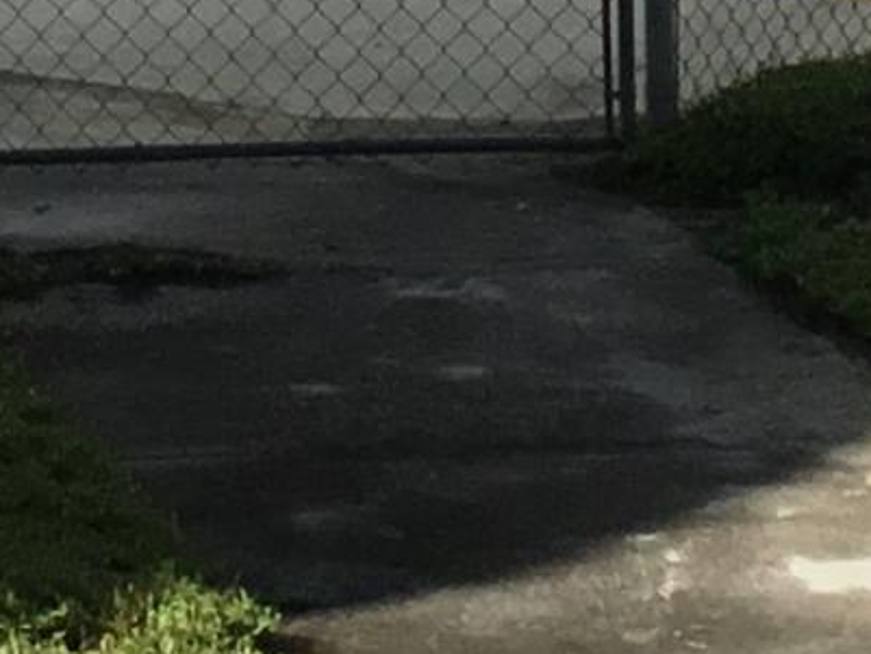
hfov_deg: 8.5
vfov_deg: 6.2
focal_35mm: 232
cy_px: -630
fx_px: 5839
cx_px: 265
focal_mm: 3.3
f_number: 2.4
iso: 25
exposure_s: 1/2146
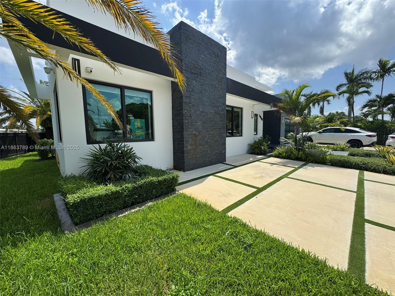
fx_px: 160
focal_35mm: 14
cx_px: 198
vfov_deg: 85.7
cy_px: 148
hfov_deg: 102.1
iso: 50
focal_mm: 2.22
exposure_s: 1/2208
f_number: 2.2
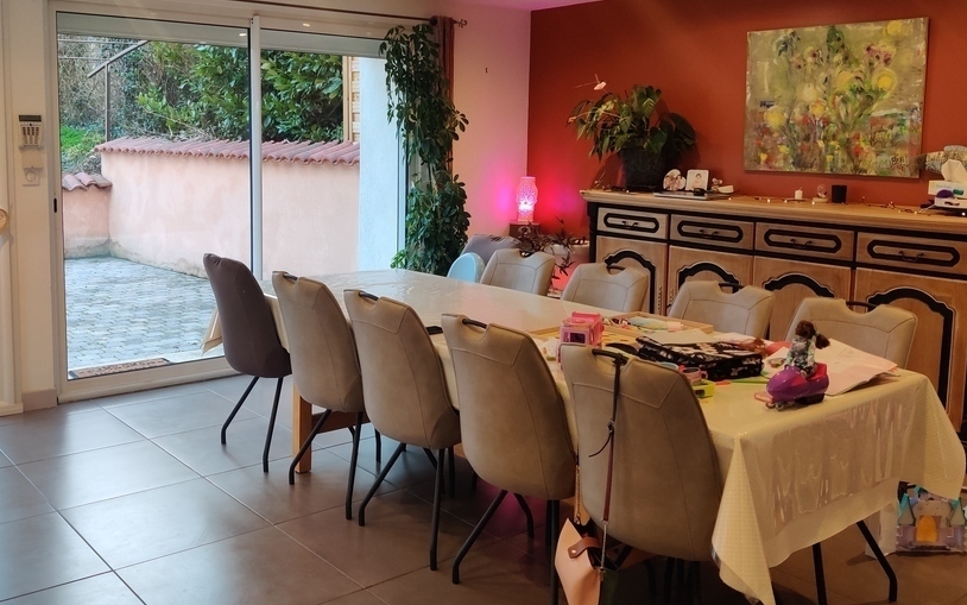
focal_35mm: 36
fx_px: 949
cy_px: 235
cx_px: 416
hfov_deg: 53.8
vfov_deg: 35.2
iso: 400
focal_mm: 4.75
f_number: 1.75
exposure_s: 1/50
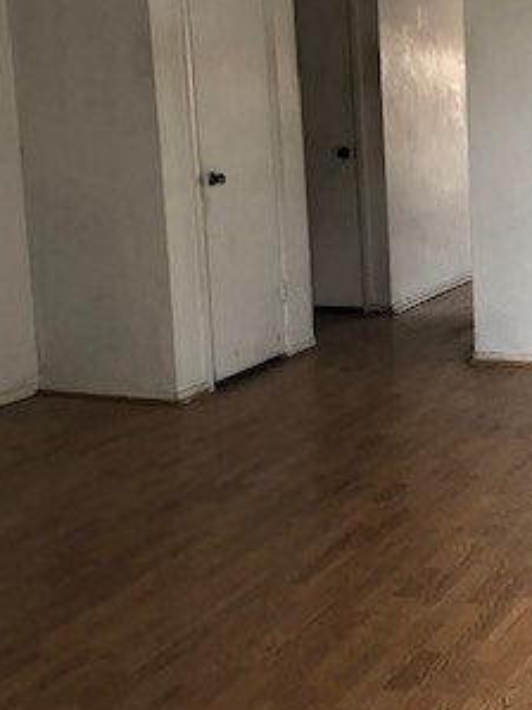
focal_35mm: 60
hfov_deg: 23.7
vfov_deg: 32.0
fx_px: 1230
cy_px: 264
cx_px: 492
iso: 40
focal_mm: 3.99
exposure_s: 1/17
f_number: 1.8
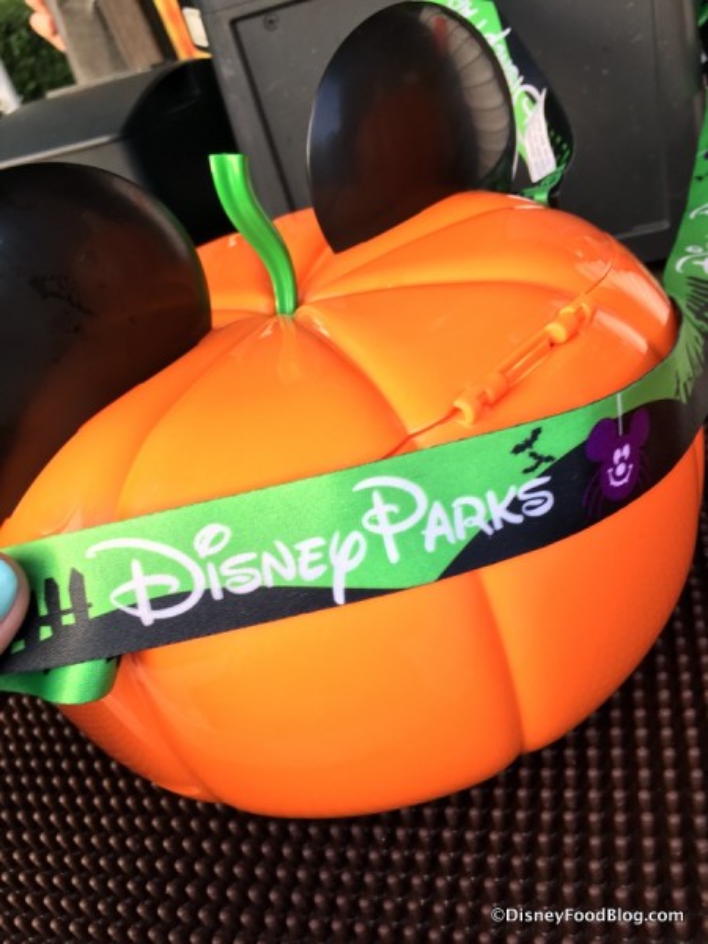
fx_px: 791
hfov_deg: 48.2
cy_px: 472
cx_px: 354
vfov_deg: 61.7
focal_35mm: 29
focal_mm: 4.15
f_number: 2.2
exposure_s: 1/40
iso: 32
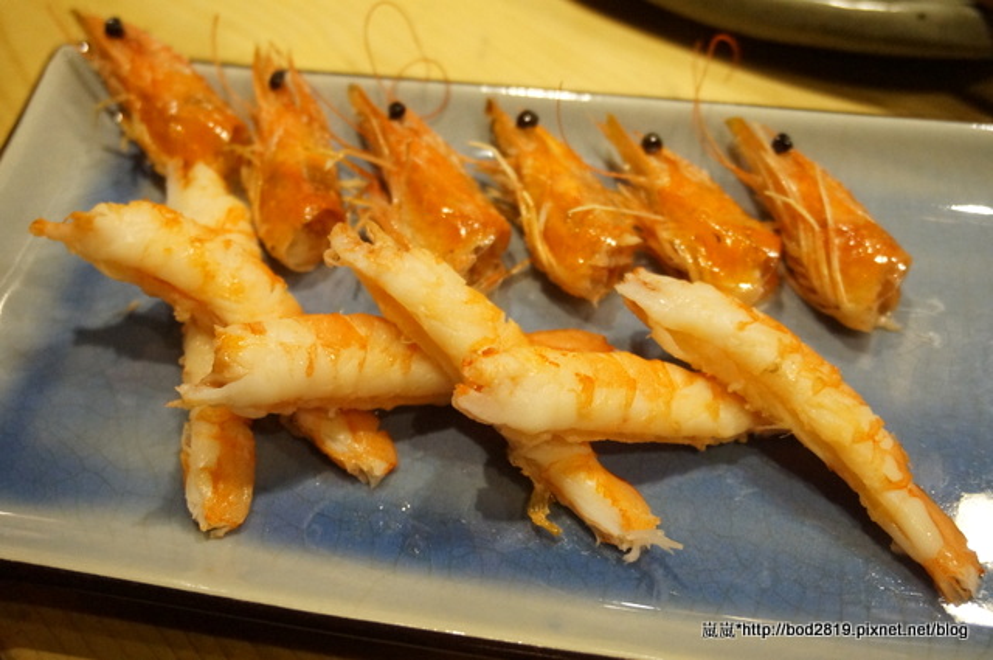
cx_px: 496
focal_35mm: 42
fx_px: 1157
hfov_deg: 46.5
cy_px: 330
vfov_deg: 31.8
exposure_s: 1/50
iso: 3200
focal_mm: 28
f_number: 4.5
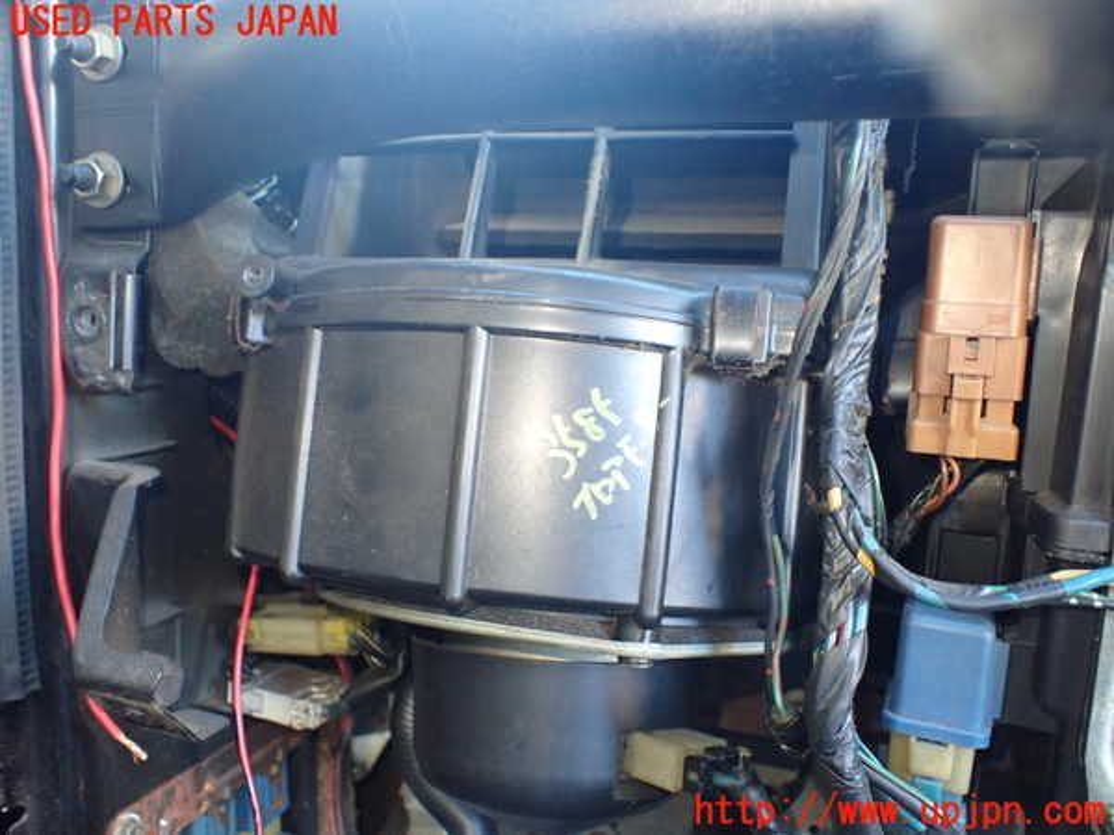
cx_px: 557
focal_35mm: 30
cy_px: 418
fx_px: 965
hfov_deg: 60.0
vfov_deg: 46.8
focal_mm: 5.4
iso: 800
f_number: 2.3
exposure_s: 1/50
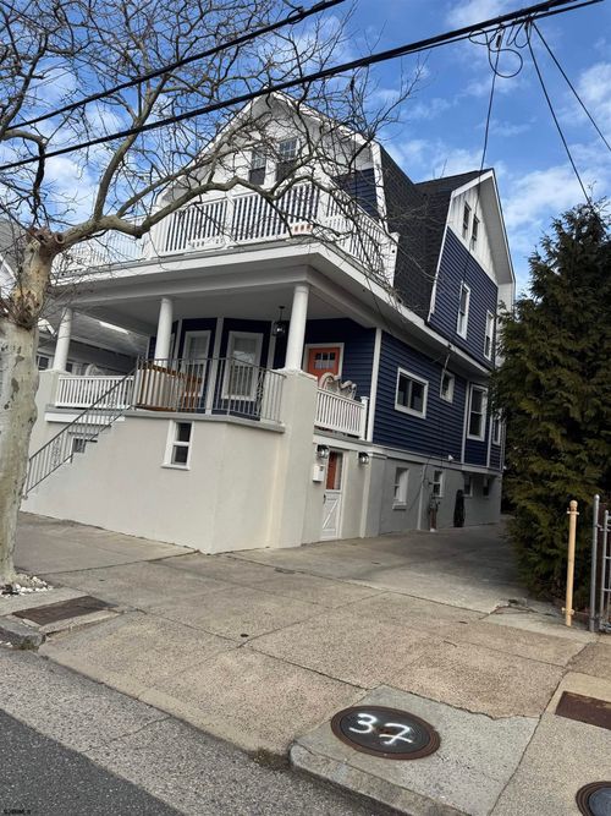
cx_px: 306
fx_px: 565
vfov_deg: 71.6
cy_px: 408
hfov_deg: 56.8
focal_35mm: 24
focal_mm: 6.76
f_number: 1.78
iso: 80
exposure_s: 1/3597
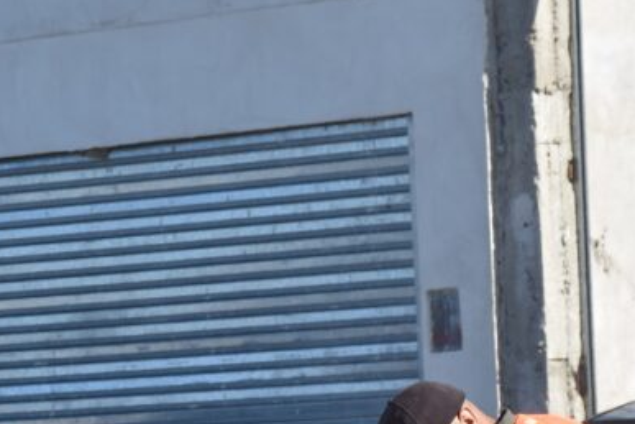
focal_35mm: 331
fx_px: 5846
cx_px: 0
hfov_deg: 6.2
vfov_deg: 4.1
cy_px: 618
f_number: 8
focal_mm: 75
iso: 220
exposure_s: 1/500
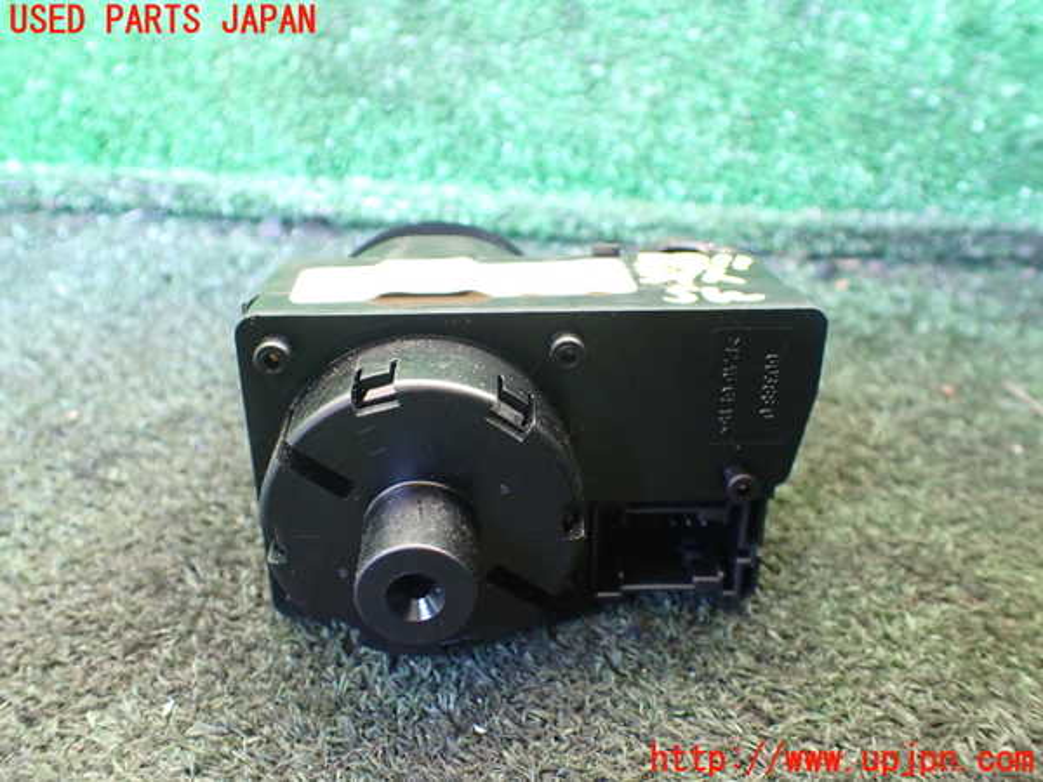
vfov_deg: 46.8
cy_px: 391
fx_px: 904
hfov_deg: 60.0
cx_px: 522
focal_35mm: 30
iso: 800
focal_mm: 5.4
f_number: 2.3
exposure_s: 1/40
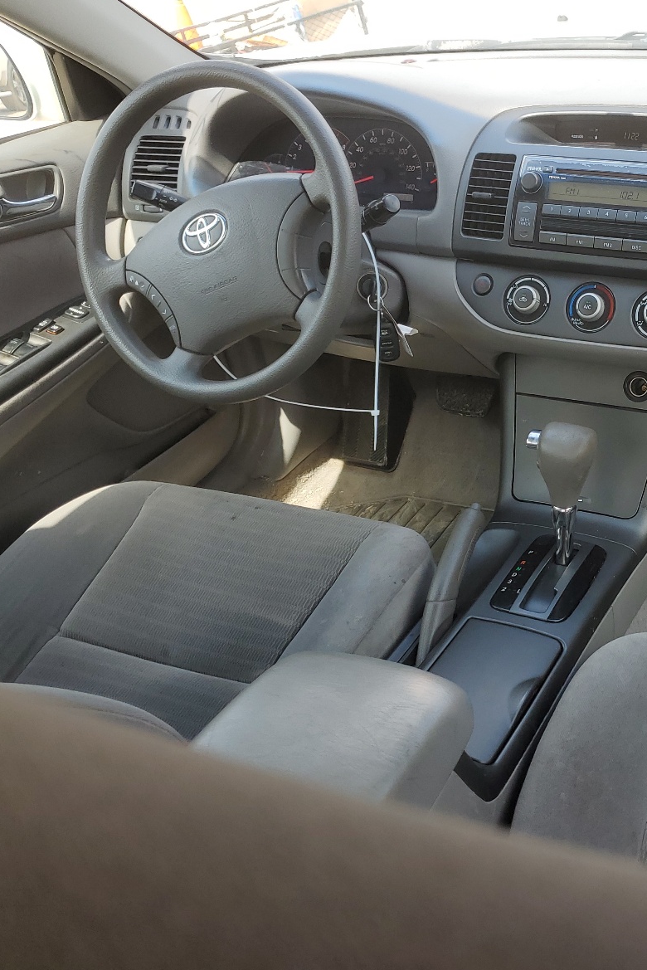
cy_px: 491
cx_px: 602
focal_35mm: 37
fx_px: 997
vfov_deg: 51.9
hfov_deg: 33.7
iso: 50
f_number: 1.5
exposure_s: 1/435
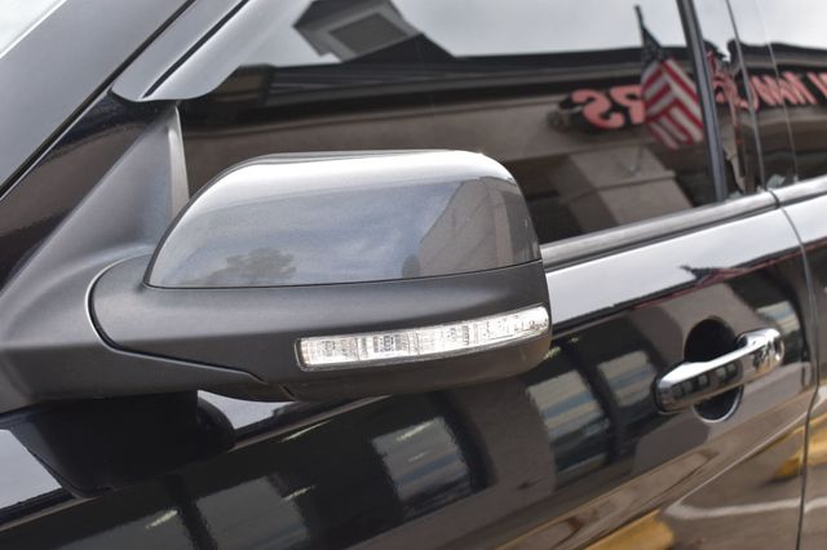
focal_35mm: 60
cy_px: 275
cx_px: 414
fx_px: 1378
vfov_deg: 22.6
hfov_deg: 33.4
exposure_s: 1/160
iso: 400
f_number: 9
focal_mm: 40
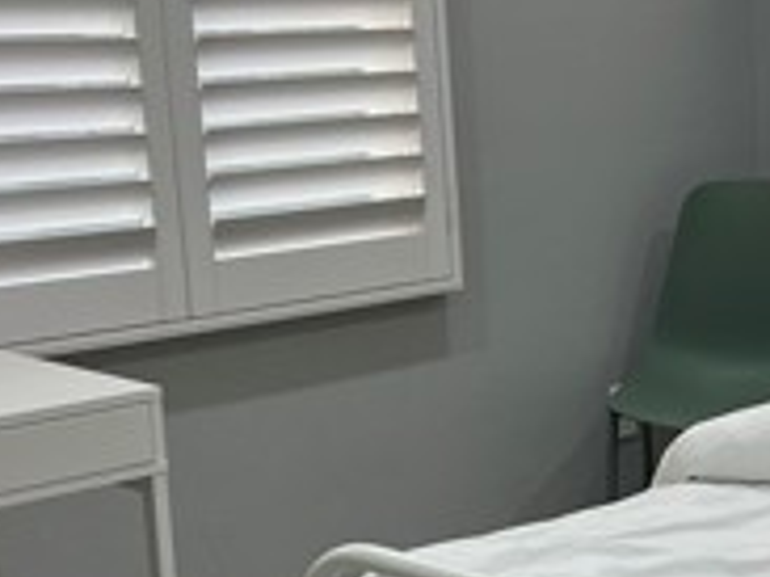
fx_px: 2023
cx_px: 1111
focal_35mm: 91
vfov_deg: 16.2
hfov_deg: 19.2
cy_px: 371
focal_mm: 5.7
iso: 80
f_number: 1.5
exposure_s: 1/120
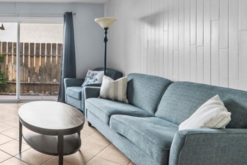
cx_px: 21
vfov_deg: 44.4
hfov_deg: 54.6
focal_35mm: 29
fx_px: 199
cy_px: 55
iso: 100
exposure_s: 1/3
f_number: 9
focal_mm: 14
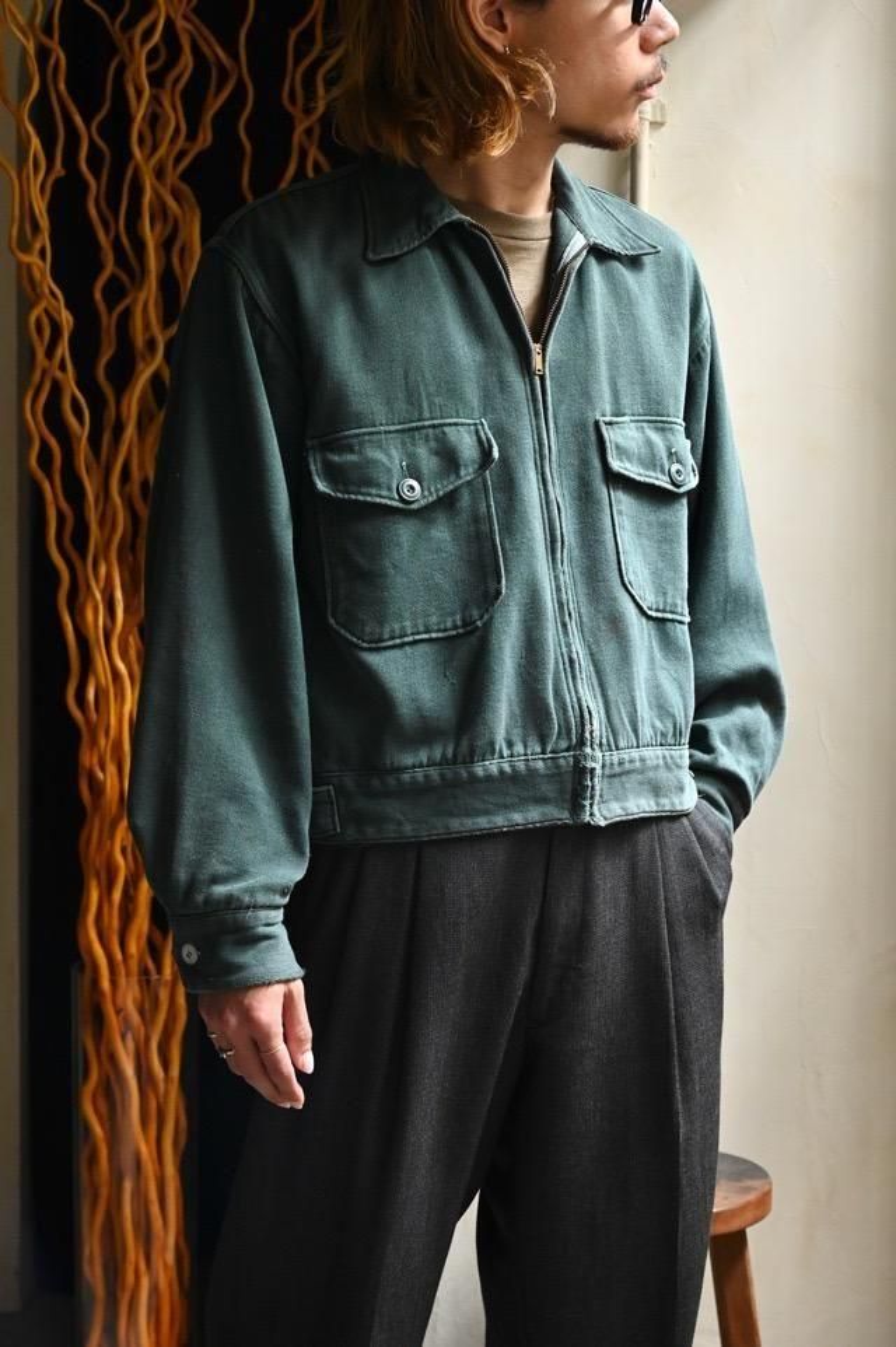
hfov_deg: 23.0
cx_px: 448
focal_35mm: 59
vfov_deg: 34.0
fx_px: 2206
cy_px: 674
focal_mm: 59
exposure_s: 1/30
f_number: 7.1
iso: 2500
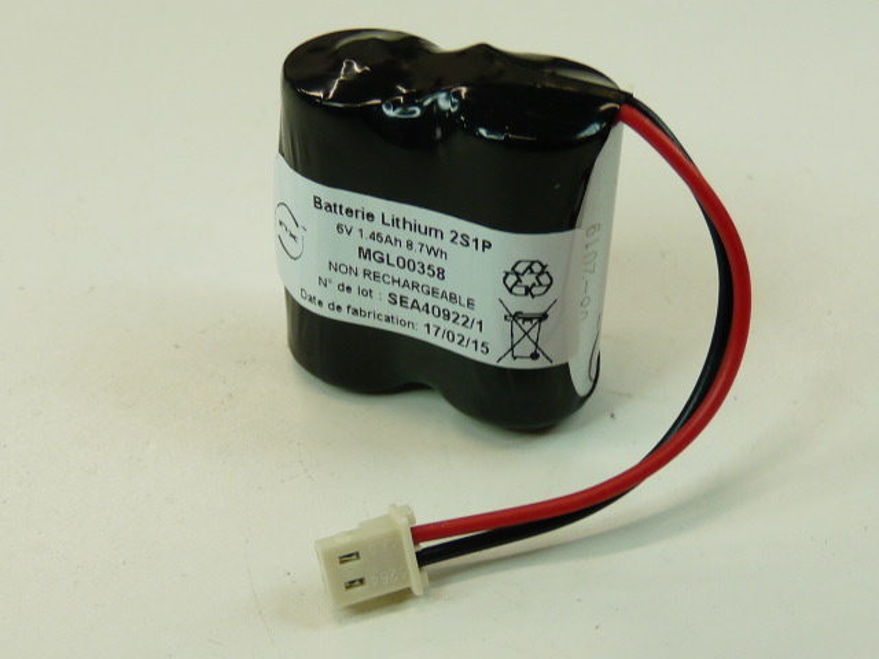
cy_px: 330
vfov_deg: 22.6
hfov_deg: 29.8
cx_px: 440
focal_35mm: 65
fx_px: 1651
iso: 100
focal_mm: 6.6
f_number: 3
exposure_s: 1/60
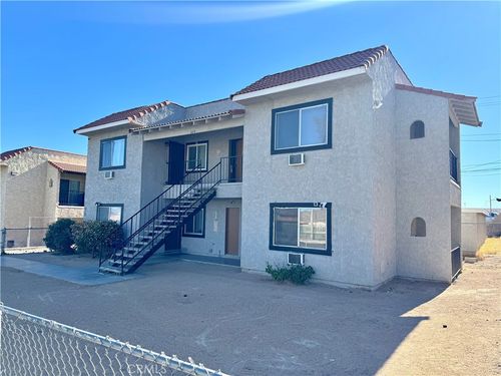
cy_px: 188
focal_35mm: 24
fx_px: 347
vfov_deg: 56.8
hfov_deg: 71.6
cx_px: 250
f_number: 1.78
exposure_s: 1/2710
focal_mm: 6.76
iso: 80
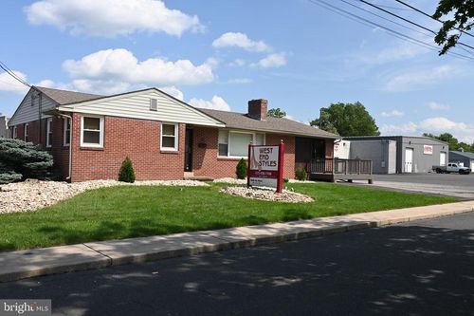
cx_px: 237
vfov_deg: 41.7
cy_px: 158
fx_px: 415
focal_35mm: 32
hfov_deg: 59.5
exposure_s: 1/250
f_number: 5.6
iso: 100
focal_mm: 21
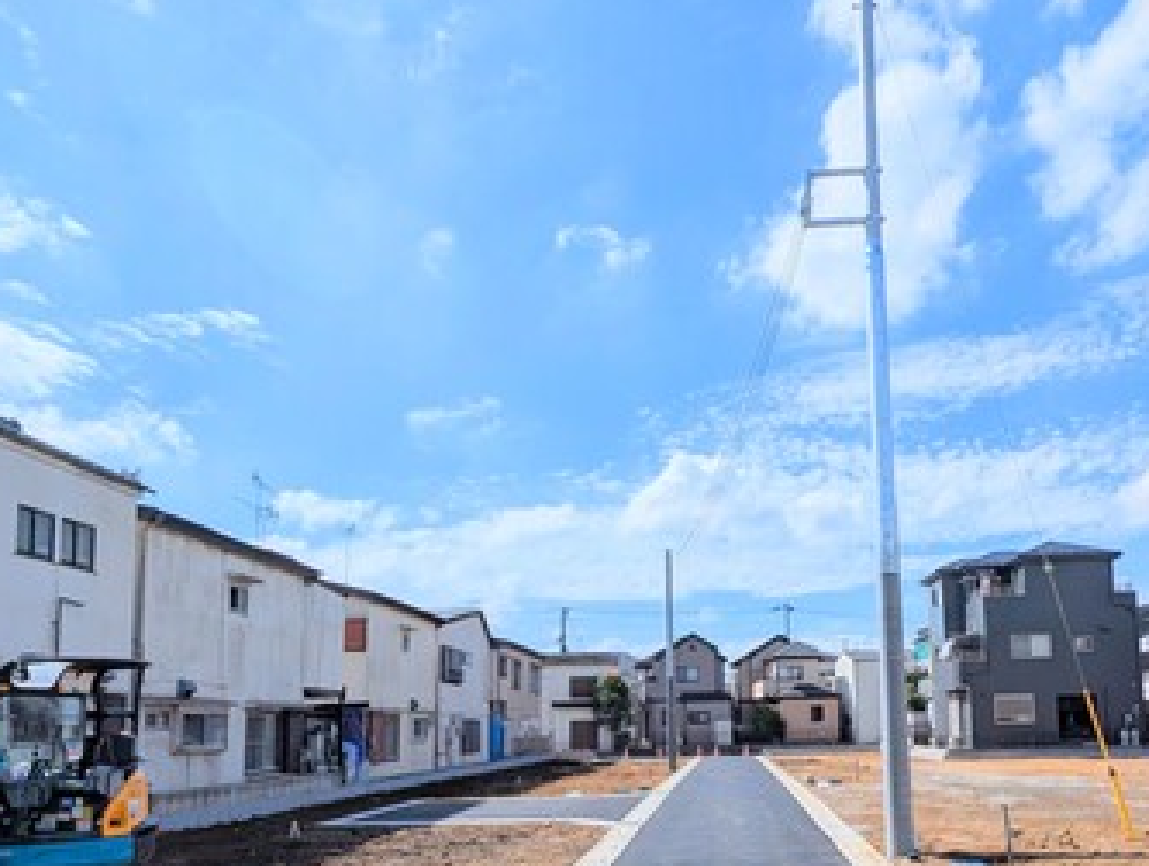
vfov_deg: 52.8
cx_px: 673
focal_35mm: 25
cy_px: 642
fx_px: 831
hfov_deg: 68.8
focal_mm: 1.95
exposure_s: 1/5128
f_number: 2.2
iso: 48
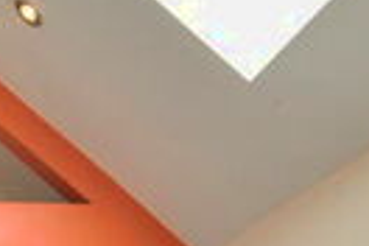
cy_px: 503
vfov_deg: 10.5
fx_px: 1226
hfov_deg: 16.0
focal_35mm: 120
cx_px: -140
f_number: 5
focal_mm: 15
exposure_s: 1/20
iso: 100
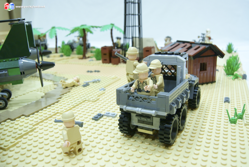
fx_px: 229
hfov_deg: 57.2
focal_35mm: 33
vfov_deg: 40.1
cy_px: 84
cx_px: 124
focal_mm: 22
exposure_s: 1/4
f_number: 8
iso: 400
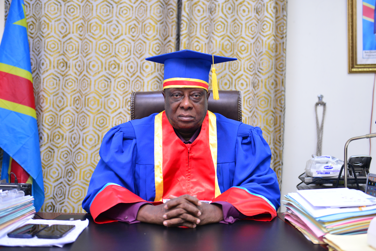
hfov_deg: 39.6
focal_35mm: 50
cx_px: 188
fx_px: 522
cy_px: 126
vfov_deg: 27.0
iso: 1250
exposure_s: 1/125
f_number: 2.8
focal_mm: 50
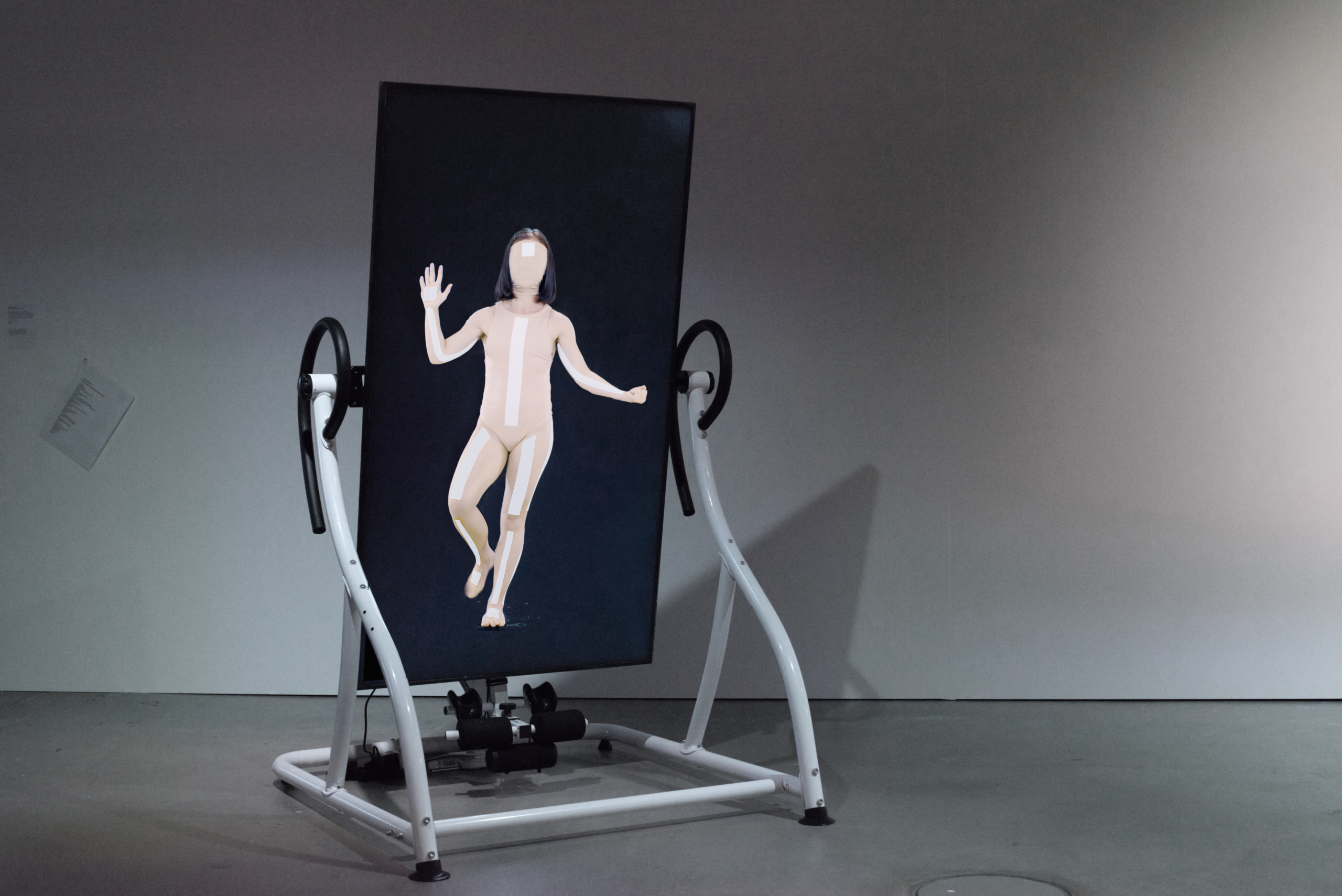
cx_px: 671
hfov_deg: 39.6
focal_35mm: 50
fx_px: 1865
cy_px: 448
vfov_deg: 27.0
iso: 1600
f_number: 5.6
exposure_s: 1/200
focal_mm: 50
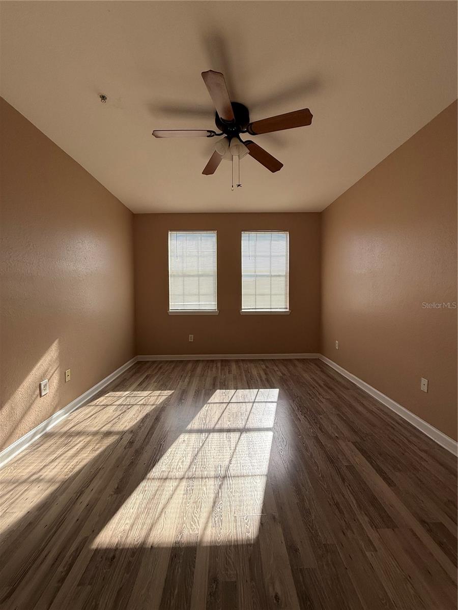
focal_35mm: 14
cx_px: 229
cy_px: 305
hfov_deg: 85.7
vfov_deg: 102.1
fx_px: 247
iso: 50
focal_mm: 2.22
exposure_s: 1/686
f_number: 2.2
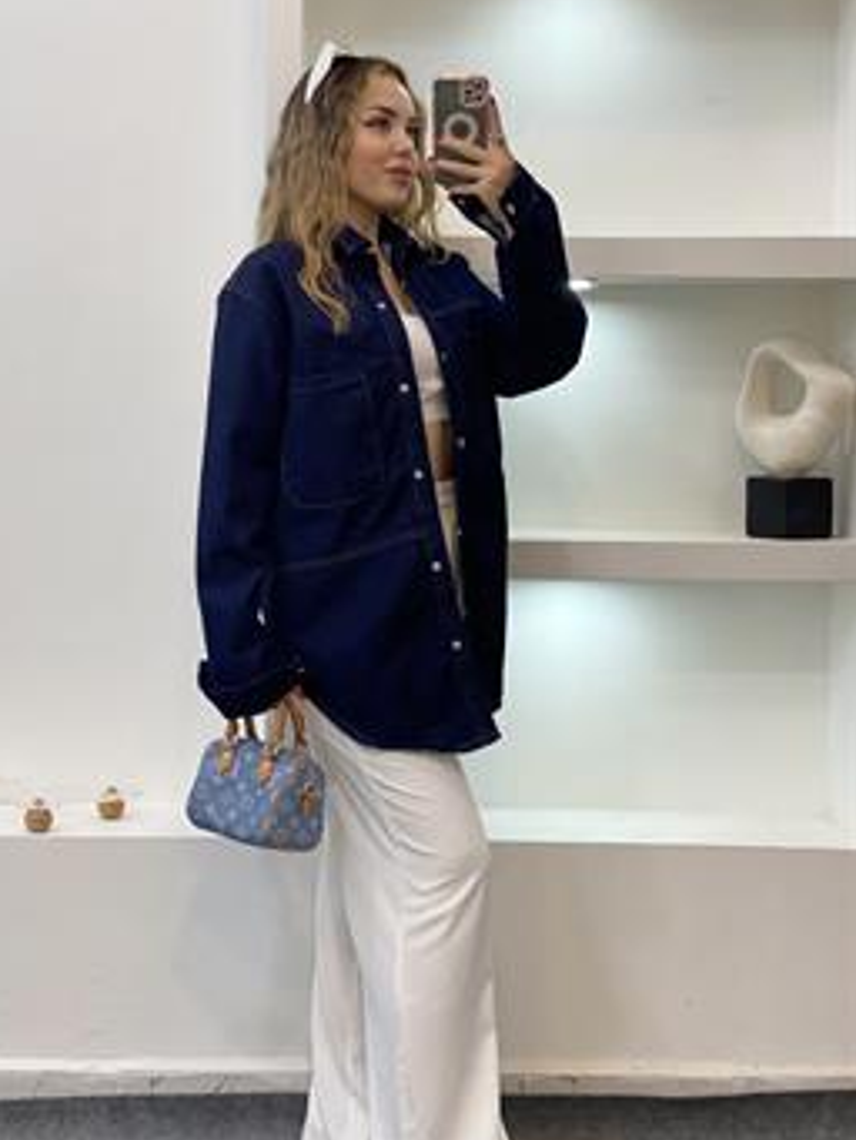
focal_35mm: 63
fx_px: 2076
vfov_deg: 30.7
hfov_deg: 23.3
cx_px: 341
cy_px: 610
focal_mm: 6
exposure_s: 1/100
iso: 80
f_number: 2
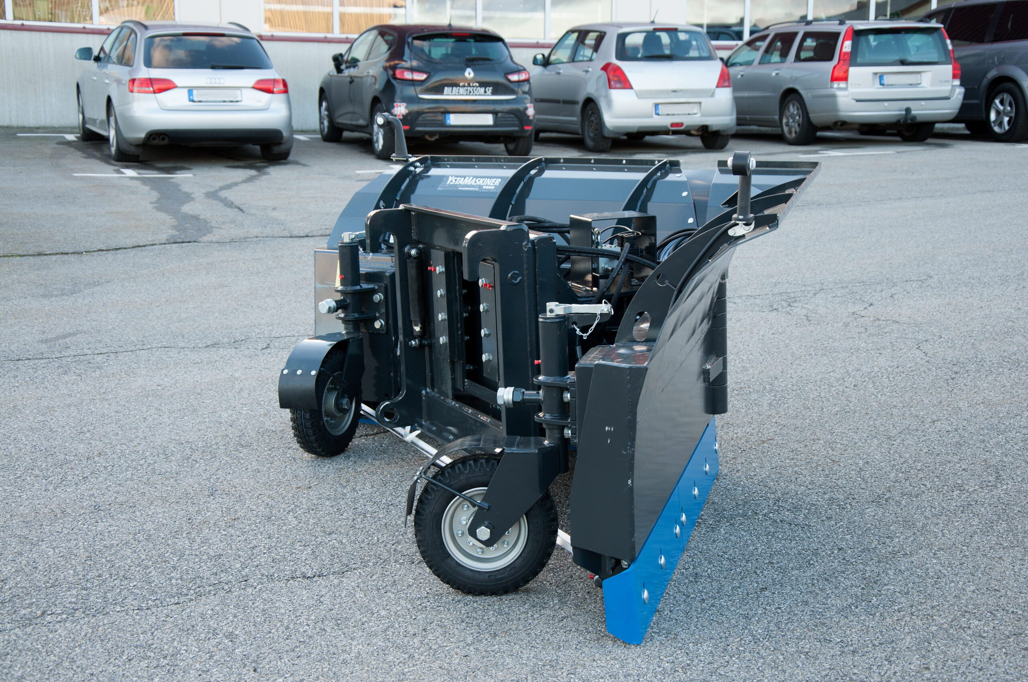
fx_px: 1797
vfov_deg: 21.5
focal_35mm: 63
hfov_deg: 31.9
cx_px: 514
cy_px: 341
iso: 200
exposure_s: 1/40
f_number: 6.3
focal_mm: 42
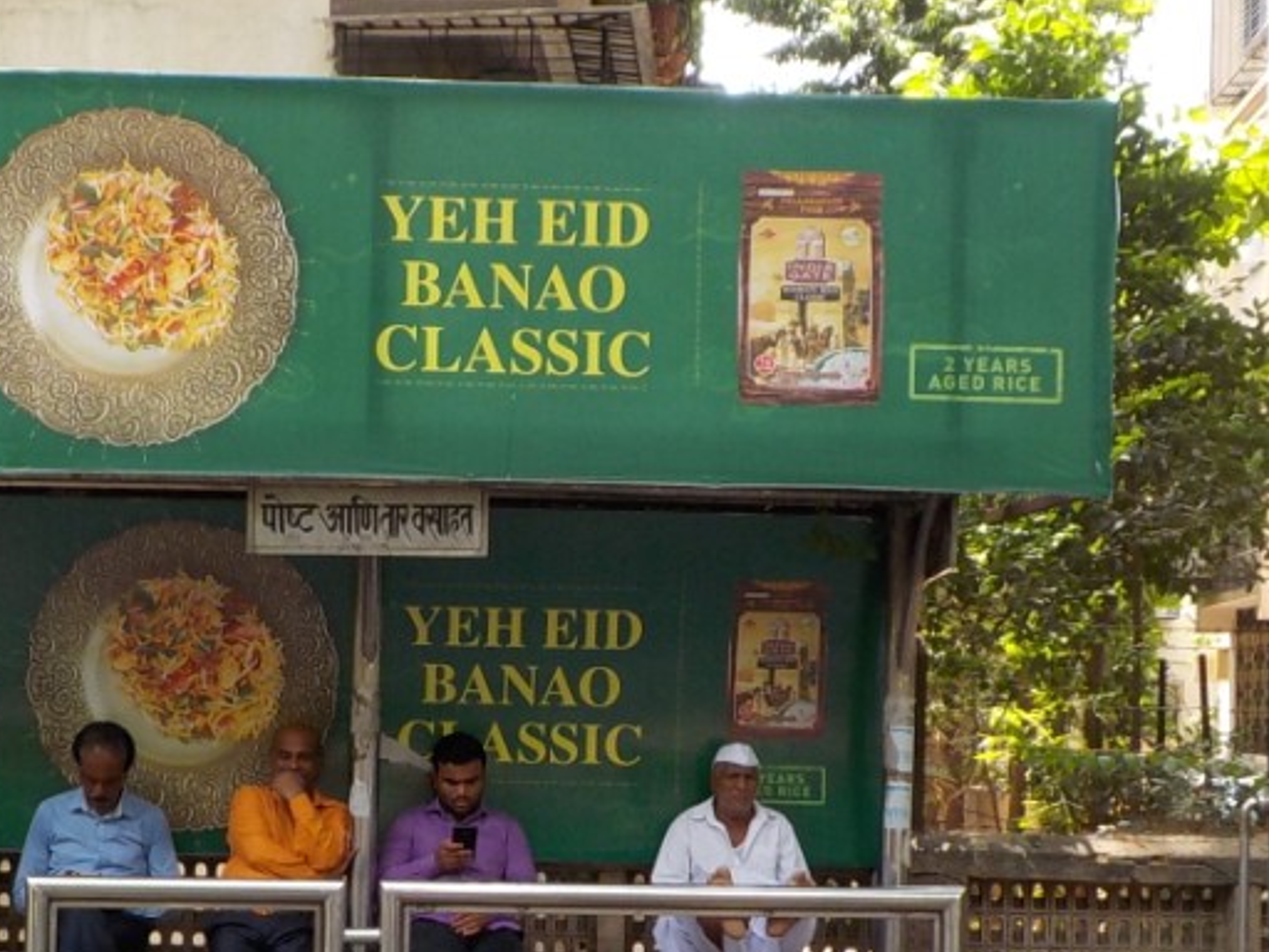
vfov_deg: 24.2
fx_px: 2200
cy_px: 689
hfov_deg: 32.0
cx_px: 439
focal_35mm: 60
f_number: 3.3
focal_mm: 4.1
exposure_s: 1/125
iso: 125
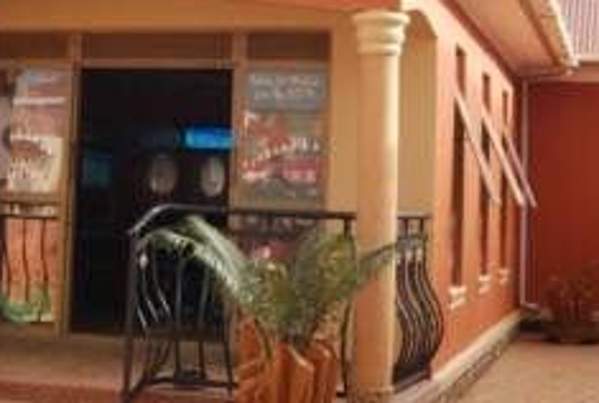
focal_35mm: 80
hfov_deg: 25.2
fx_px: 1335
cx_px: 214
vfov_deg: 17.0
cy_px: 71
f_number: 3.3
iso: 400
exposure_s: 1/200
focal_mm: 28
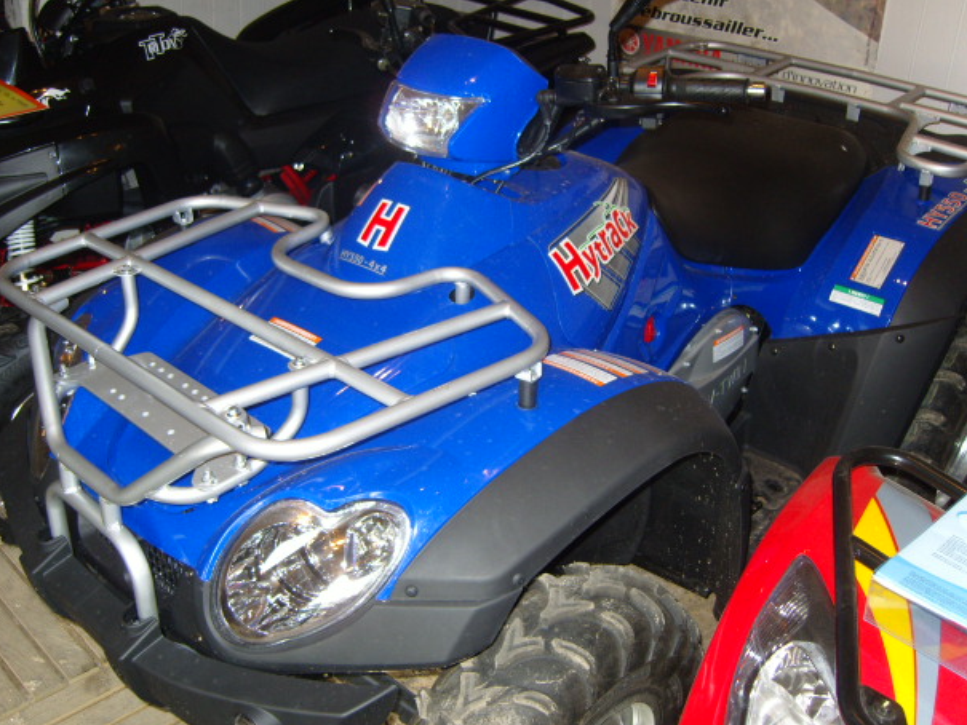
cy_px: 369
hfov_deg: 50.1
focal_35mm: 37
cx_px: 481
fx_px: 1034
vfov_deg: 38.7
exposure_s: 1/30
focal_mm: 7.4
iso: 105
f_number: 2.8
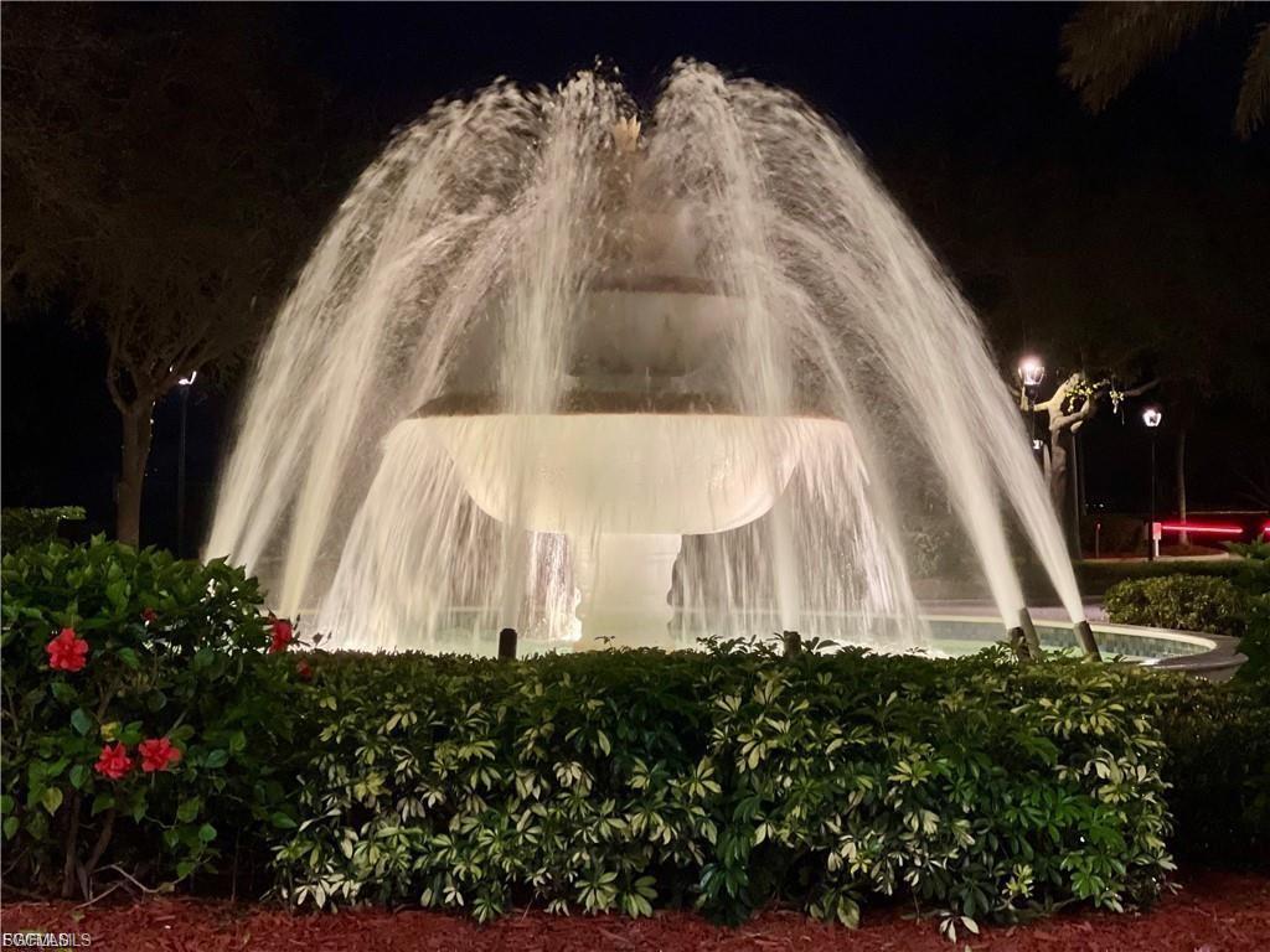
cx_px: 635
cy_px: 476
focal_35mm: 64
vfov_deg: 22.9
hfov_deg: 30.3
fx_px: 2348
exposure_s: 1/24
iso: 320
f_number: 2.2
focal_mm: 7.5
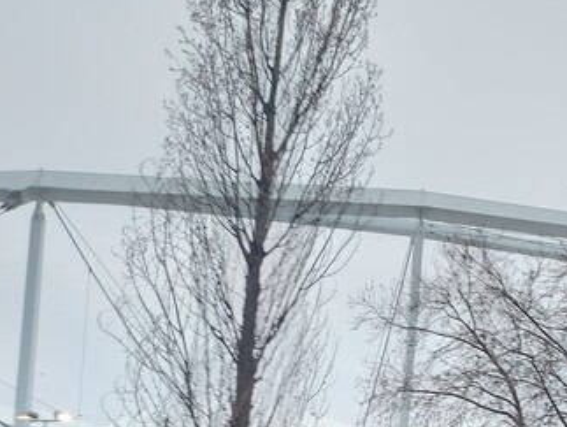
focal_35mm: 57
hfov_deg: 30.1
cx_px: 630
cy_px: 431
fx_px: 935
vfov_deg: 24.5
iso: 50
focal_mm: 5.23
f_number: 1.8
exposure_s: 1/50
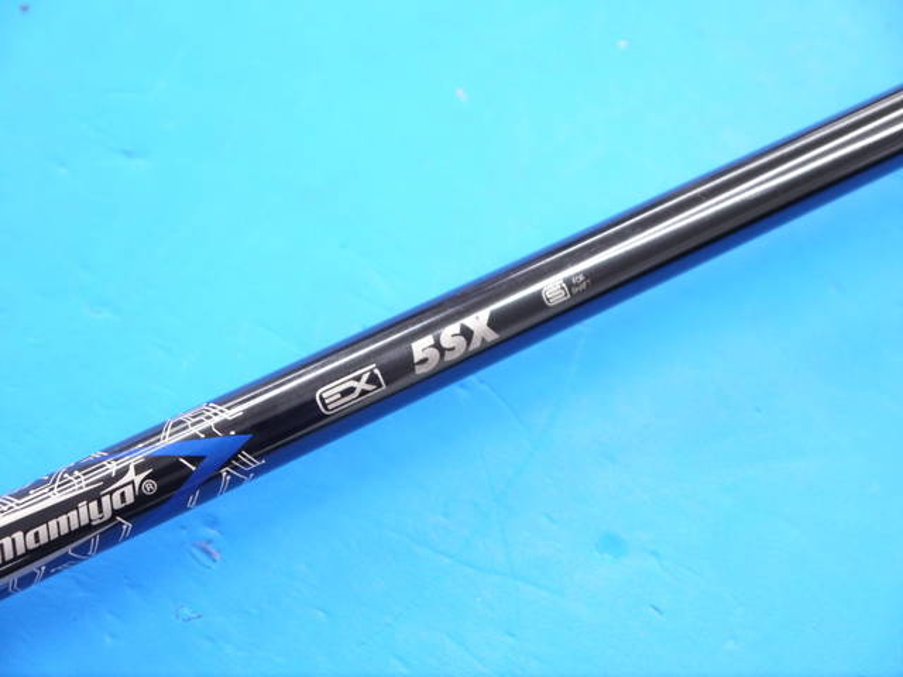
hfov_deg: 26.3
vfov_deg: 19.9
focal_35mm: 74
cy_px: 338
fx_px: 1930
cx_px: 452
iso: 800
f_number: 5.4
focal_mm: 37
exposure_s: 1/80
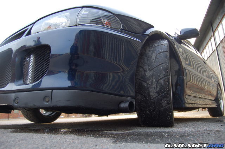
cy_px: 74
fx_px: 168
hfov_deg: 67.5
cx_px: 112
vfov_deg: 47.7
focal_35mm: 27
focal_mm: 18
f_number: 3.5
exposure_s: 1/125
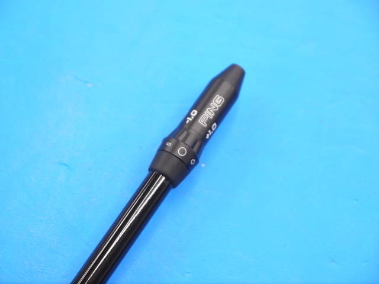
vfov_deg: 17.6
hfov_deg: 23.3
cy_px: 142
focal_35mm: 84
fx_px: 920
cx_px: 190
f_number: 5.6
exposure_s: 1/80
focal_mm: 42
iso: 800
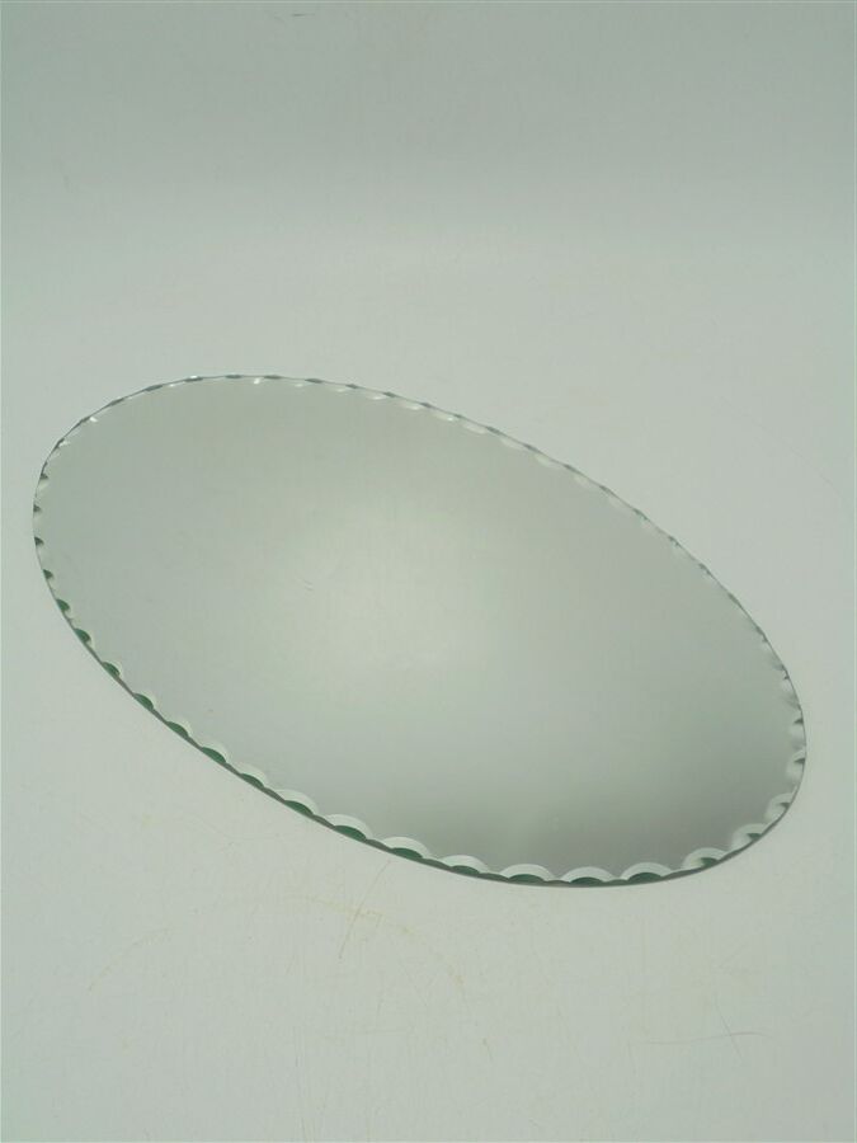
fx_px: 1254
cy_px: 572
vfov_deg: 49.0
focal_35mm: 38
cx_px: 428
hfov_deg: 37.7
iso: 100
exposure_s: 1/100
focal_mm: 6.9
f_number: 4.2
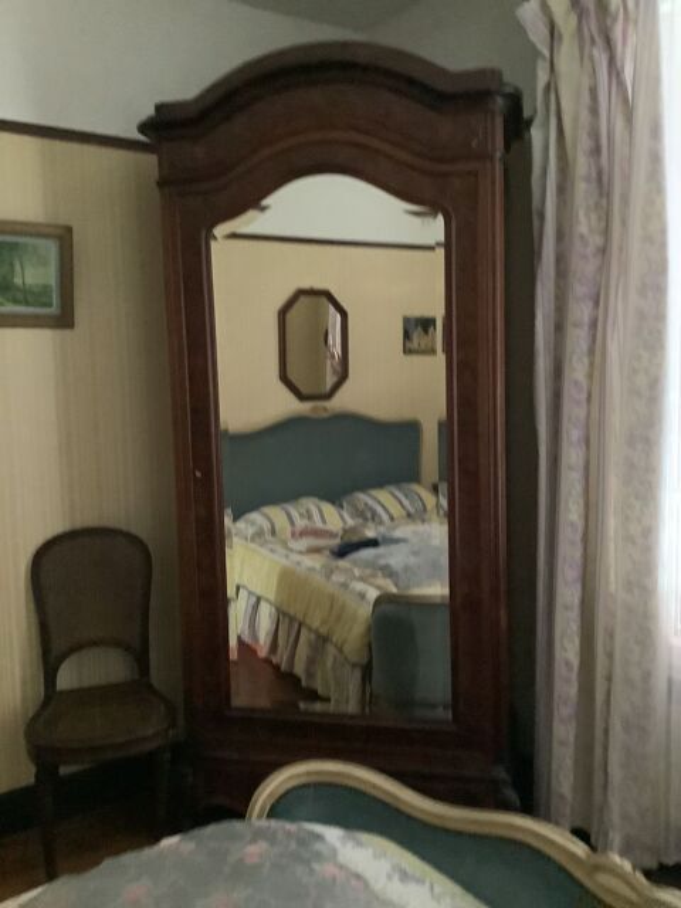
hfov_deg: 45.4
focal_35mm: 31
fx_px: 813
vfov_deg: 58.4
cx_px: 340
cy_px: 454
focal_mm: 3.3
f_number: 2.4
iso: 800
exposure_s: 1/17
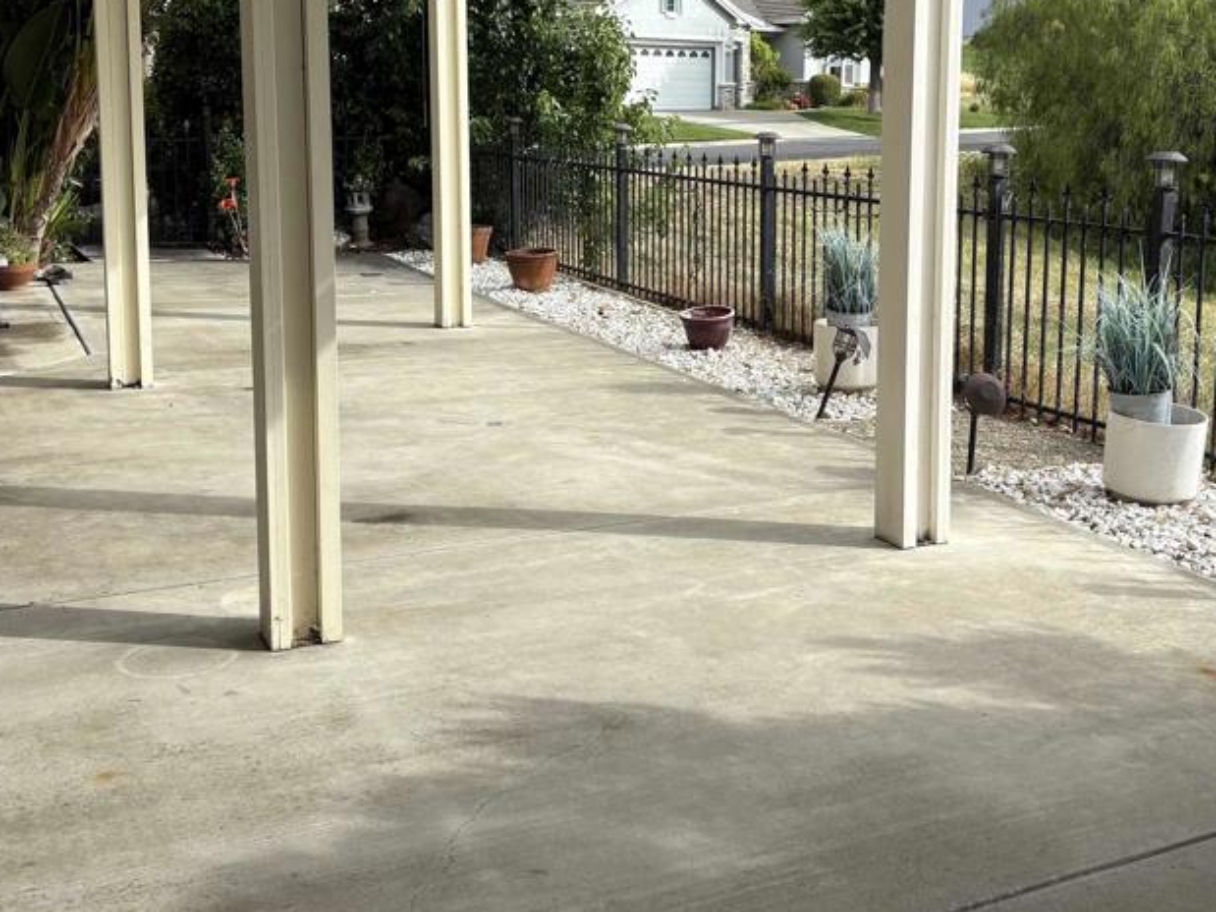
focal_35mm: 43
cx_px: 693
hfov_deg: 43.7
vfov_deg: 33.2
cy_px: 271
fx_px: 1510
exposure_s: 1/1484
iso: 50
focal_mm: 5.96
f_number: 1.6
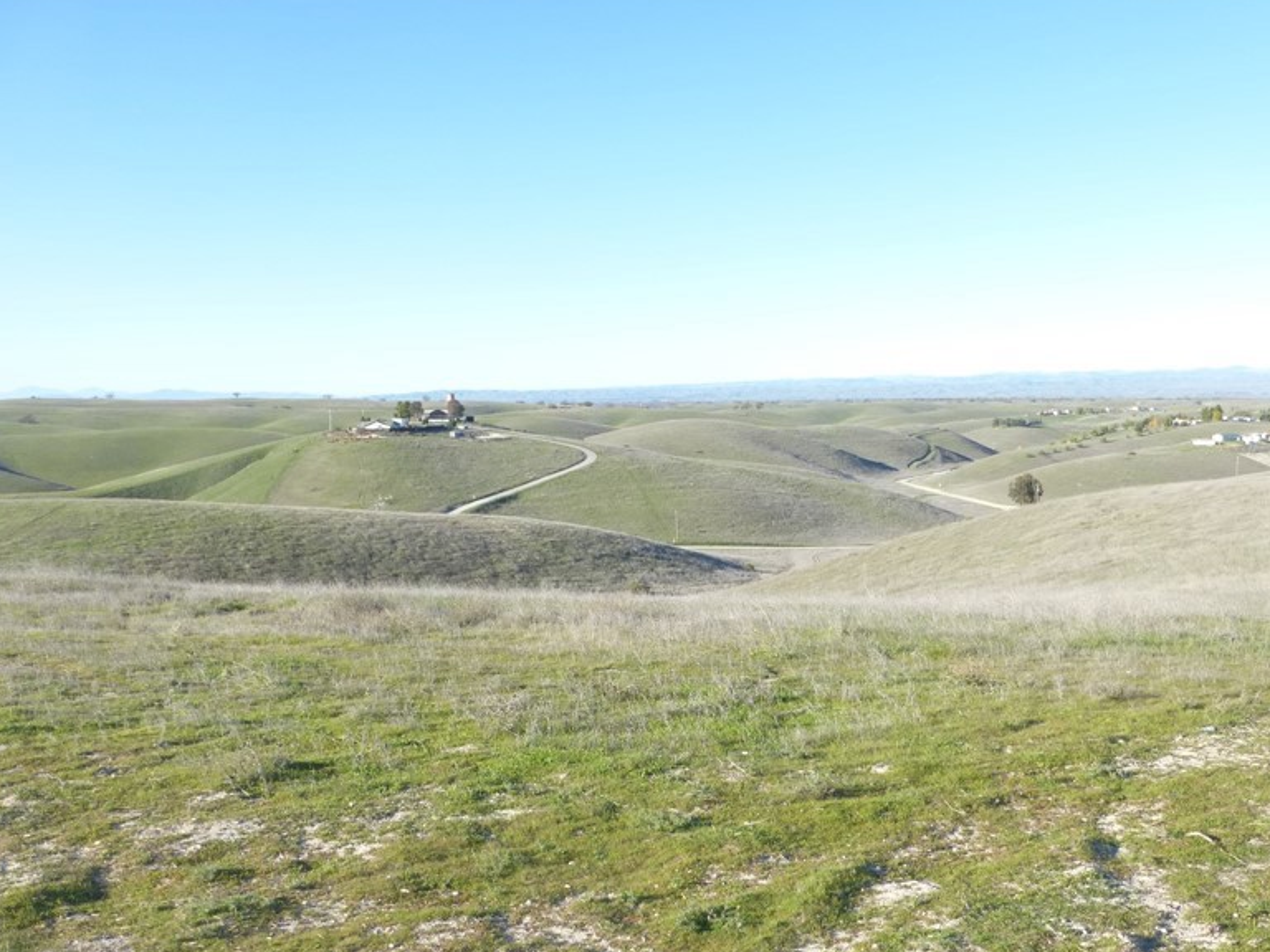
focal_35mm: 32
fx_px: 1174
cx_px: 781
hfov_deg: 56.2
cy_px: 615
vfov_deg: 43.7
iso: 100
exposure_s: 1/400
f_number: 4
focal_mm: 4.3
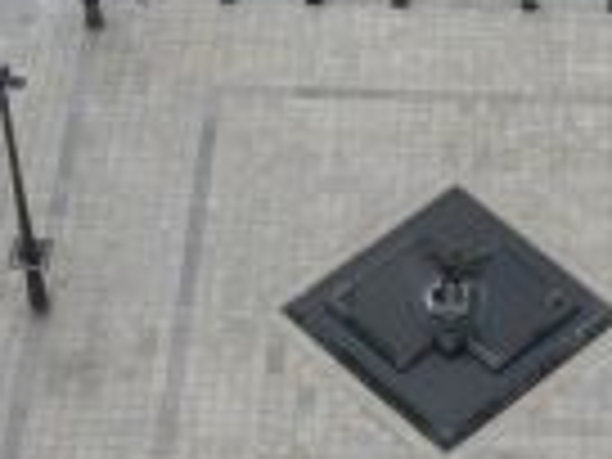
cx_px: 504
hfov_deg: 14.0
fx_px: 2475
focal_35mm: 140
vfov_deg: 10.3
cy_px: -184
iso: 100
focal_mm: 7.4
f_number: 5.6
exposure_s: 1/250
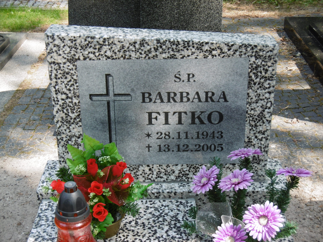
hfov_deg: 28.6
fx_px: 635
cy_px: 121
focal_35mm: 68
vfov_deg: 21.6
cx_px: 162
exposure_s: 1/100
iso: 100
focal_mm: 12.1
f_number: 4.4
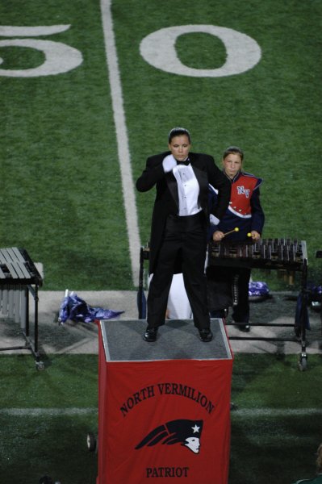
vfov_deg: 6.9
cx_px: 161
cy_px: 242
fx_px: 4032
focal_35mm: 300
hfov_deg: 4.6
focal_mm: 200
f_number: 2.8
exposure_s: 1/60
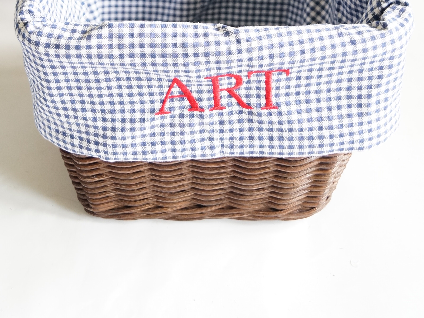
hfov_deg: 33.8
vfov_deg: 24.8
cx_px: 210
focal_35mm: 57
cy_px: 23
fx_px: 698
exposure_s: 1/60
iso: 1000
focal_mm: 26
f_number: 4.5
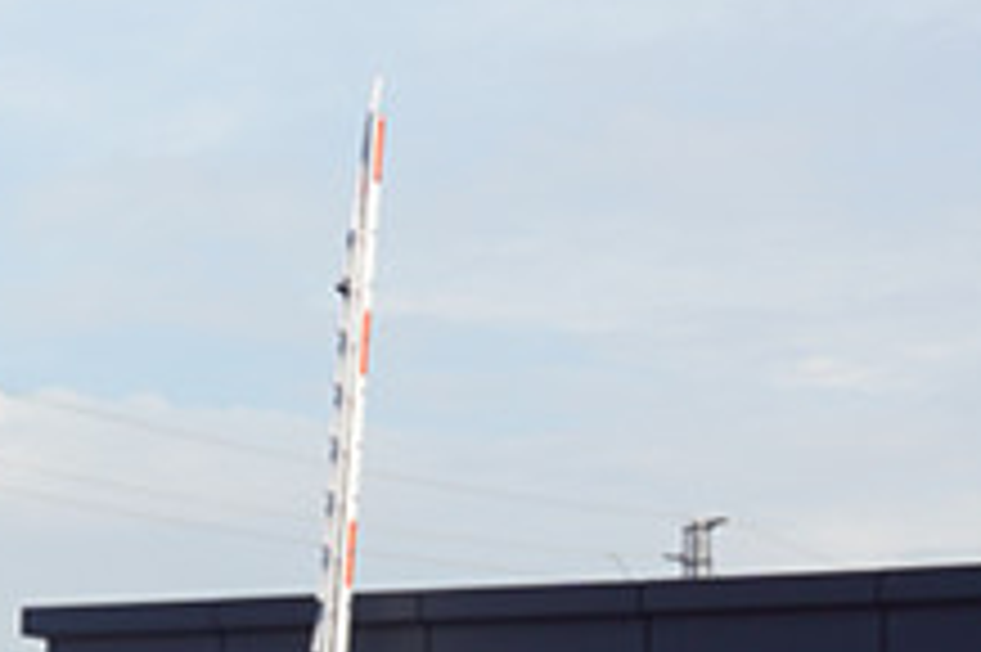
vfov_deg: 9.3
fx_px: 3942
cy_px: 893
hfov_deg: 13.2
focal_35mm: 145
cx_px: -616
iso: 100
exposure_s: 1/100
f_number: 10
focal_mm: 27
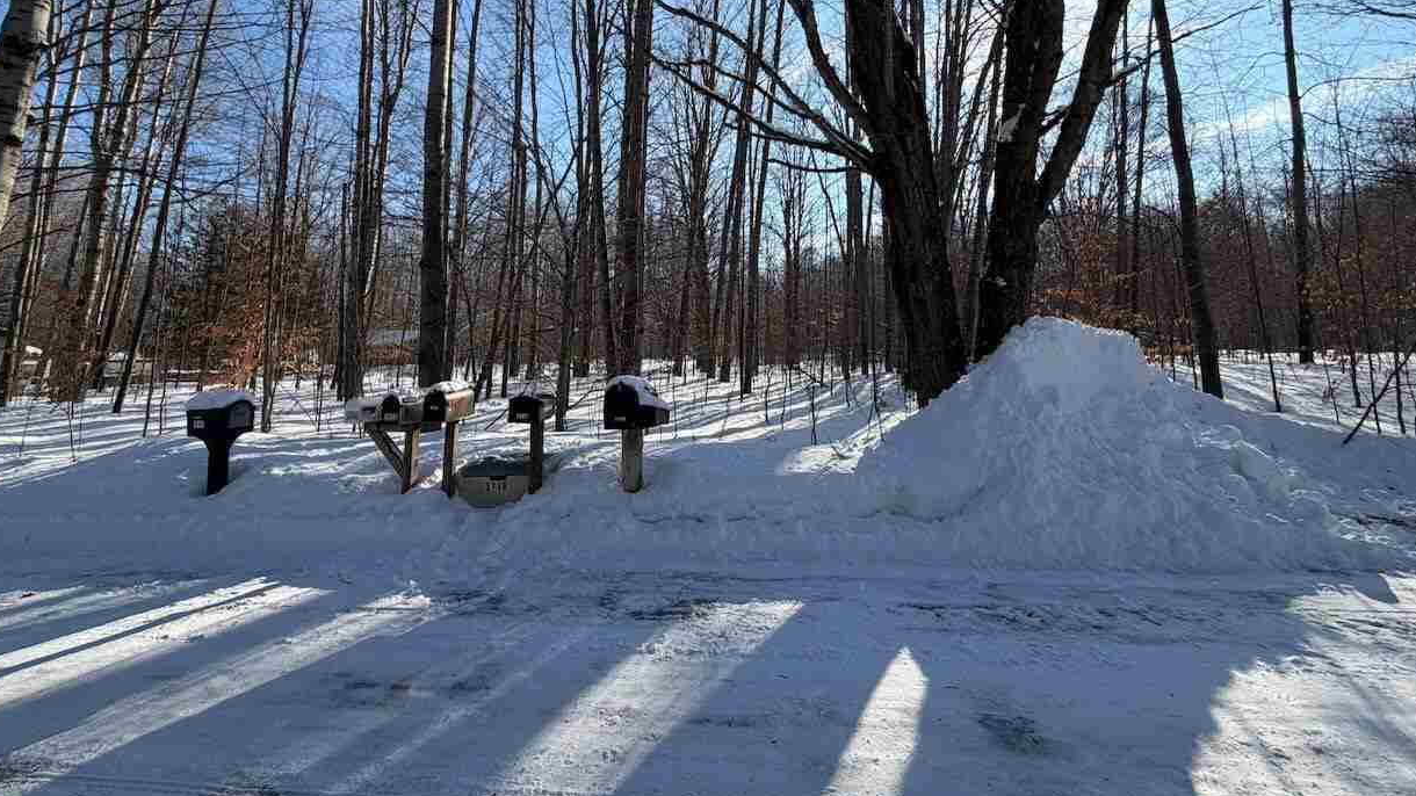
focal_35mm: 16
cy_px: 253
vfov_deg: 65.0
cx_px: 709
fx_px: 601
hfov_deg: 99.4
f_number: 2.2
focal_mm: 2.22
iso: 32
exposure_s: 1/770
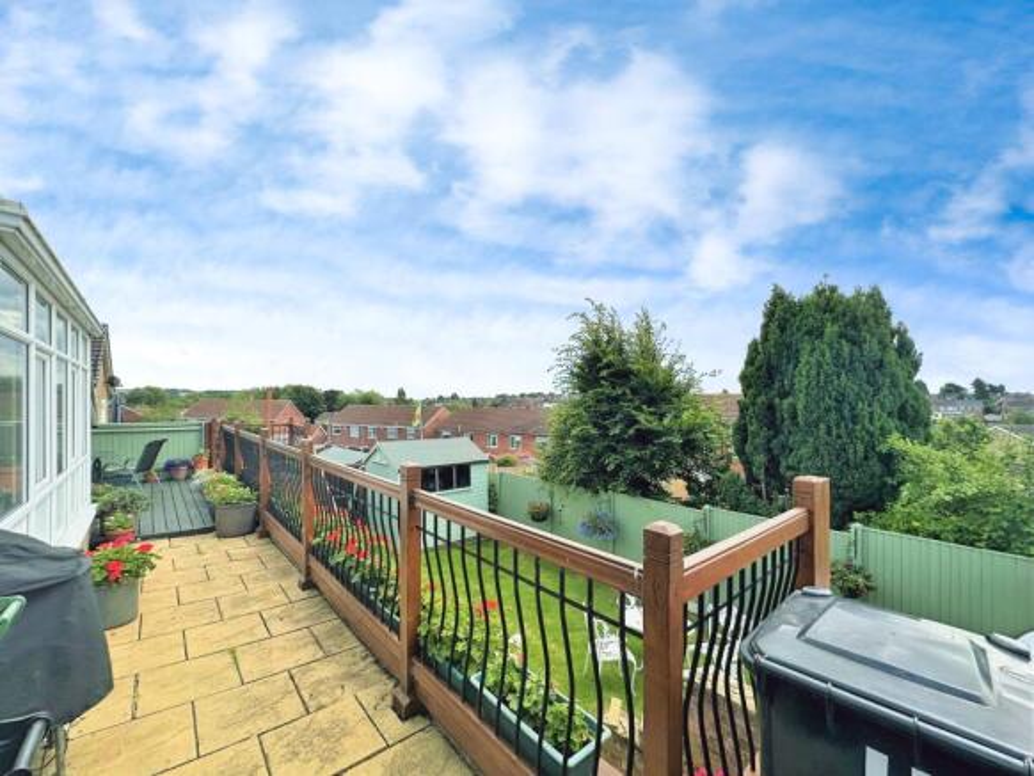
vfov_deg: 85.7
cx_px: 517
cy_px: 388
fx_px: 418
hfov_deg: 102.0
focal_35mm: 14
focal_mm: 2.22
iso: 50
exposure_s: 1/2212
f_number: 2.2
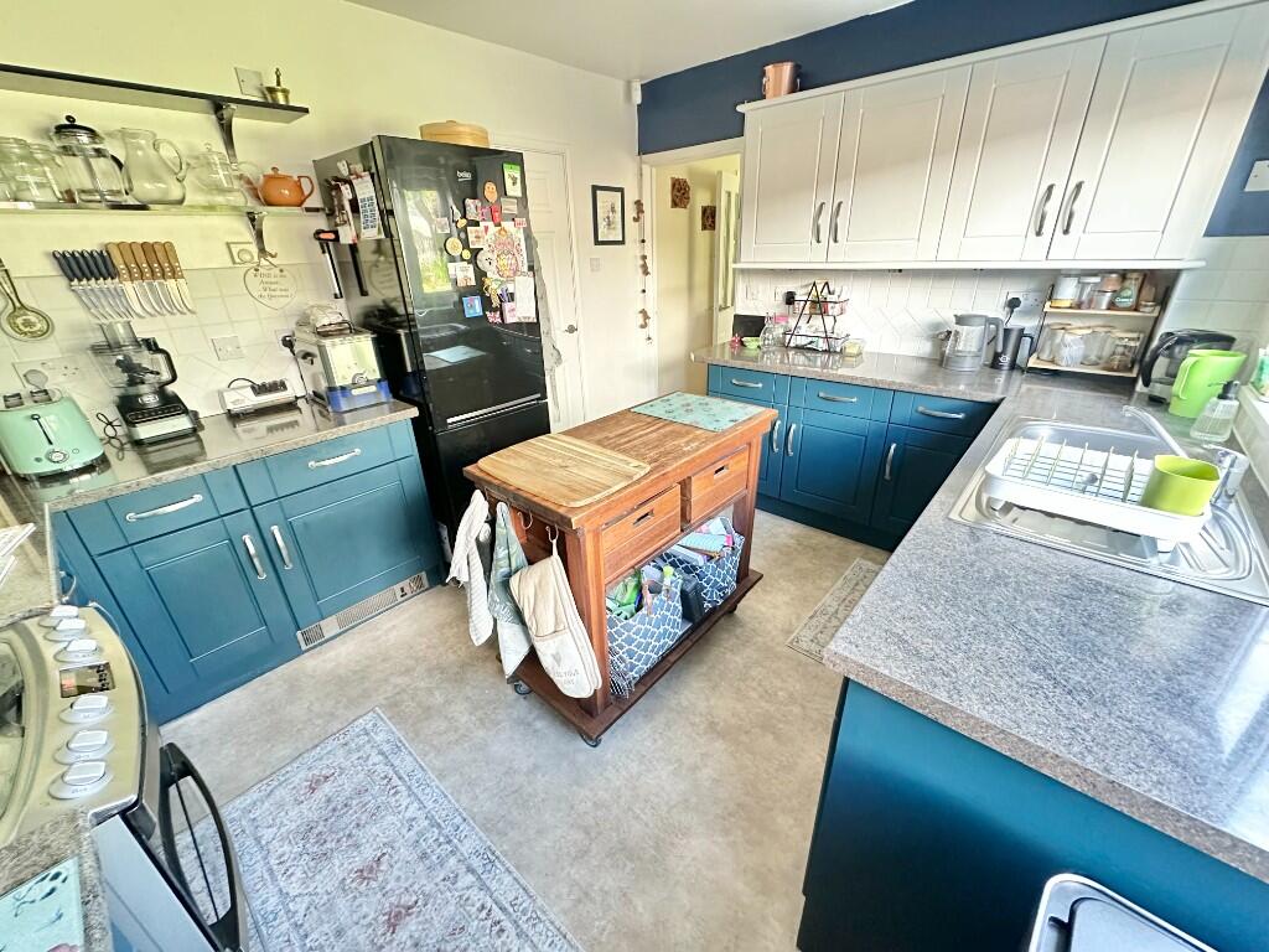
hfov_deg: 102.1
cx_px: 634
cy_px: 476
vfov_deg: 85.7
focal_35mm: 14
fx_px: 513
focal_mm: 2.22
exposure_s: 1/60
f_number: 2.2
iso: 640
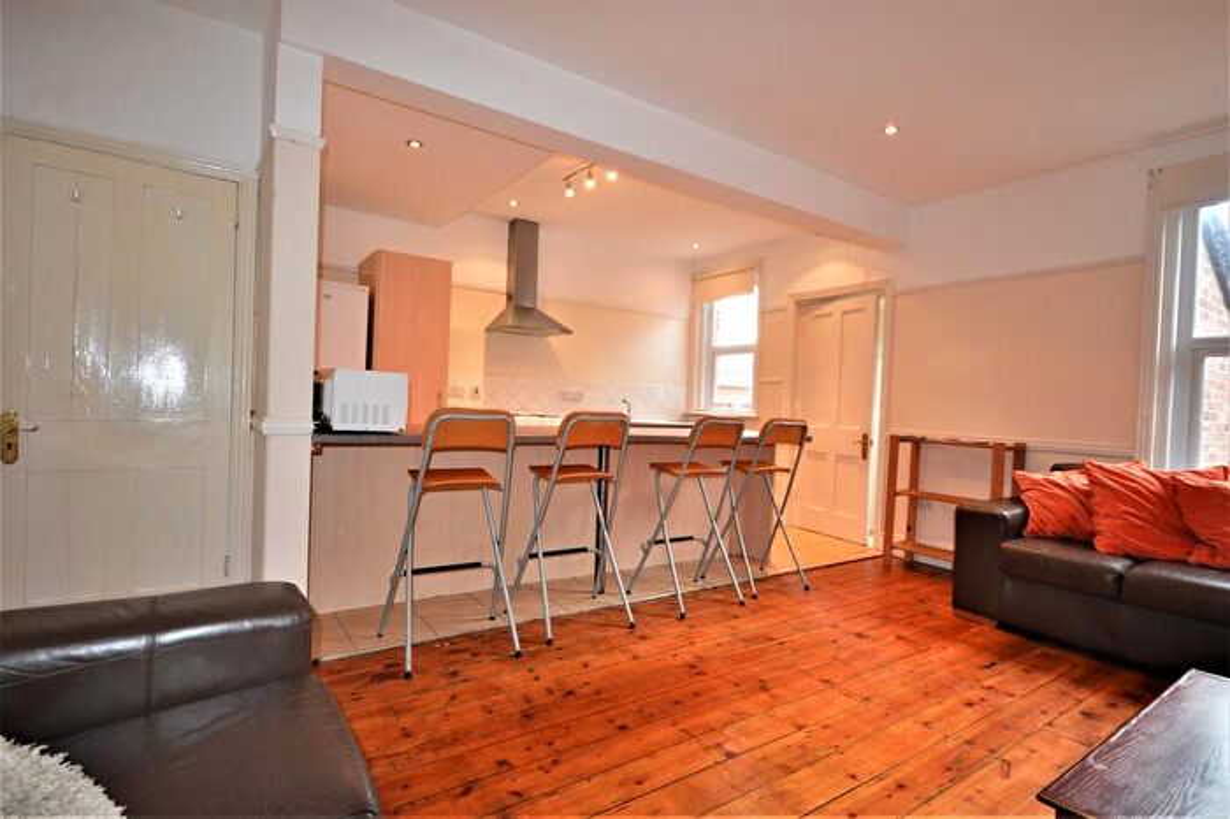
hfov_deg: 100.4
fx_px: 512
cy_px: 410
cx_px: 615
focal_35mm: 15
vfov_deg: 77.3
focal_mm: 10
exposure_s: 1/60
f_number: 4
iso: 720
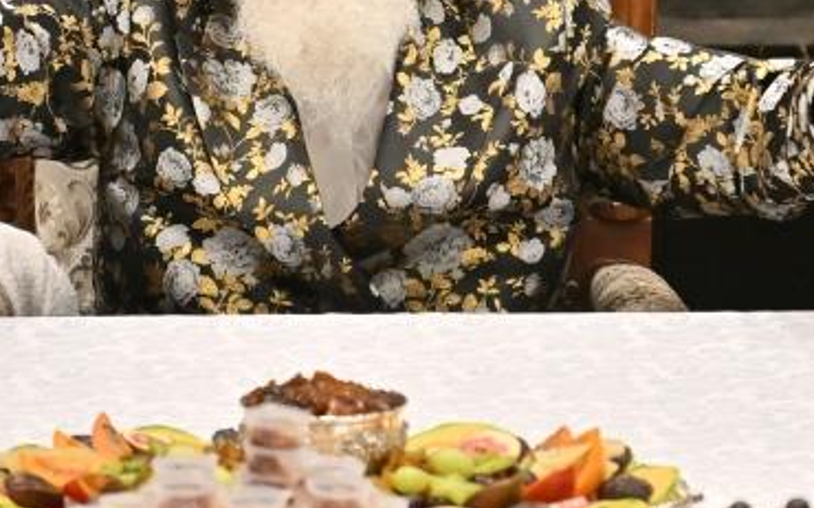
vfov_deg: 1.5
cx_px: 440
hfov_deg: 2.5
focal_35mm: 847
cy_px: 143
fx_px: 18784
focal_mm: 200
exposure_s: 1/640
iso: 320
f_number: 2.8
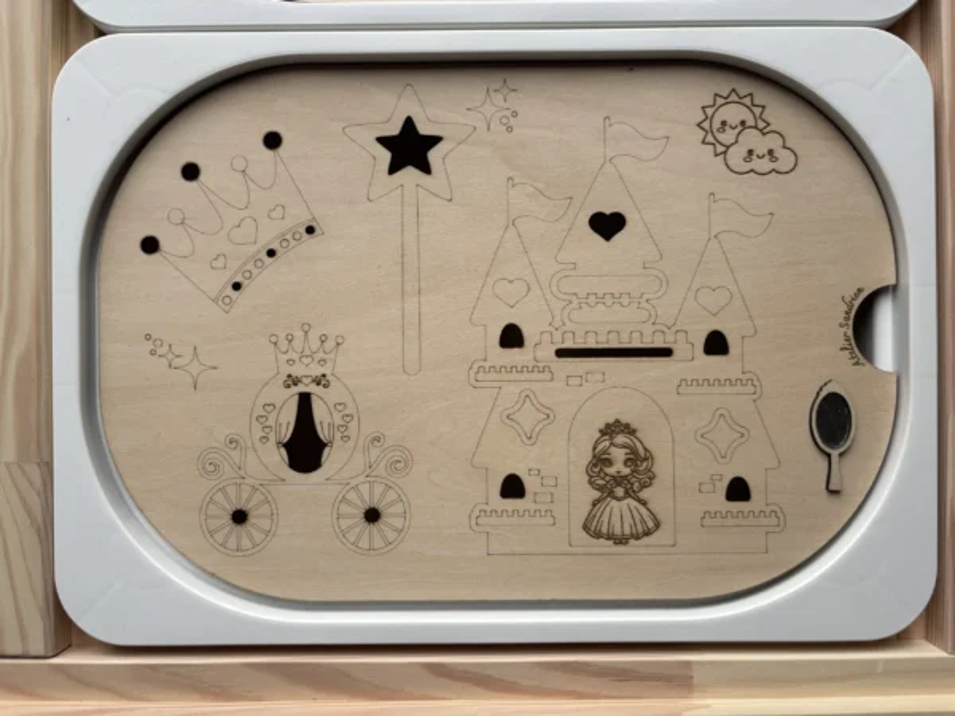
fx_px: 717
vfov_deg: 53.1
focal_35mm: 26
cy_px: 358
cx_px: 478
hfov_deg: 67.3
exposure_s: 1/121
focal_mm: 5.96
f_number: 1.6
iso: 125
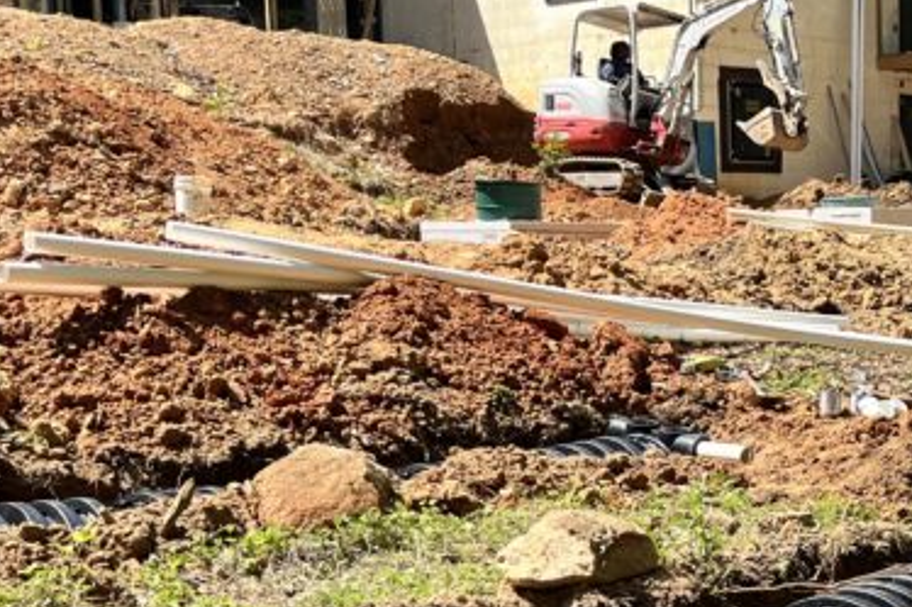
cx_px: 997
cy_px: 439
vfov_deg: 18.3
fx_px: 1874
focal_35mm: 74
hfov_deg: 25.4
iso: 50
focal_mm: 5.1
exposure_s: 1/1862
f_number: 1.6
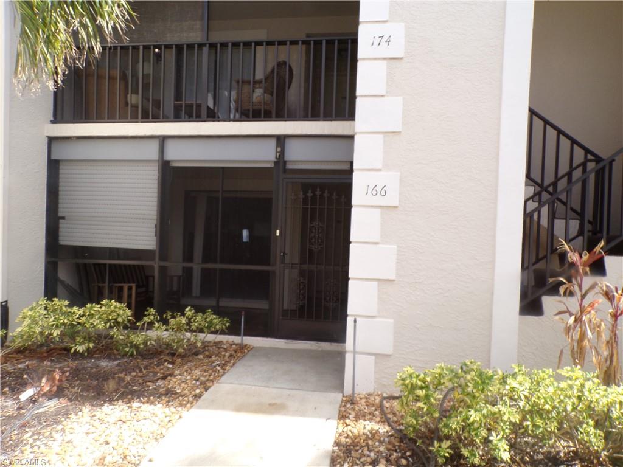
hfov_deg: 71.6
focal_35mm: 24
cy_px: 234
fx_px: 432
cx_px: 312
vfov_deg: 56.8
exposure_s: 1/110
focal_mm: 4.3
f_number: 5.8
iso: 80
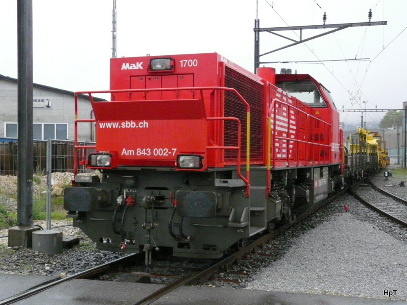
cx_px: 204
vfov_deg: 30.9
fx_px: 553
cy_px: 152
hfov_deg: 40.4
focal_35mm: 47
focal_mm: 7.7
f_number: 3.2
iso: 640
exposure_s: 1/160
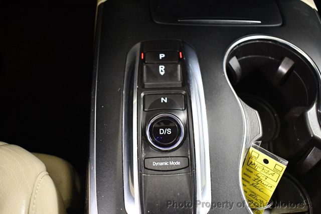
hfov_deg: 53.1
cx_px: 160
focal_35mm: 36
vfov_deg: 36.9
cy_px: 107
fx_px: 321
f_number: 3.5
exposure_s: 1/60
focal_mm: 18
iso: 4500
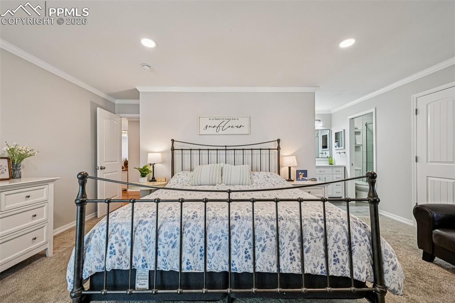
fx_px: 177
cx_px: 228
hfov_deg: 104.3
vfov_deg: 81.2
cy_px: 152
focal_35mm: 14
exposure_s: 1/10
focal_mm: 14
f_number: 11
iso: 400
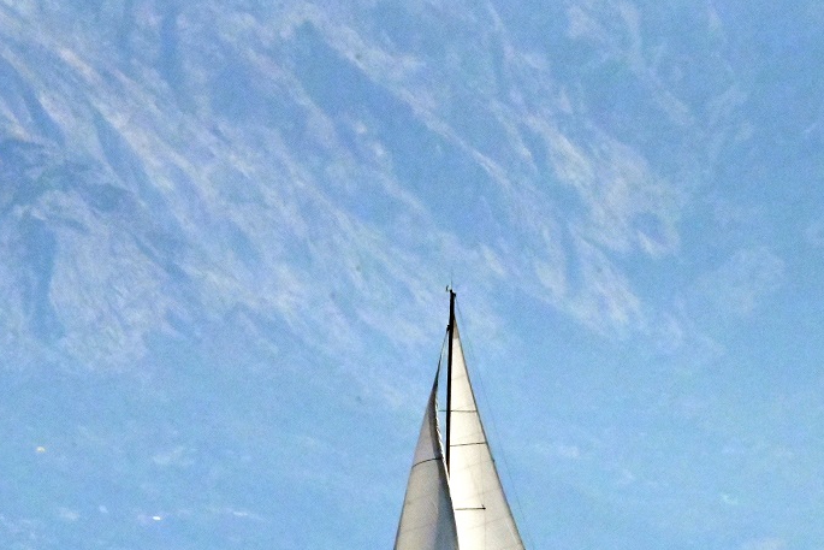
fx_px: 15040
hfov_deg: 3.1
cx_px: 500
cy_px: 114
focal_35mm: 657
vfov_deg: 2.1
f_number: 29
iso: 12800
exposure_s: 1/8000
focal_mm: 300
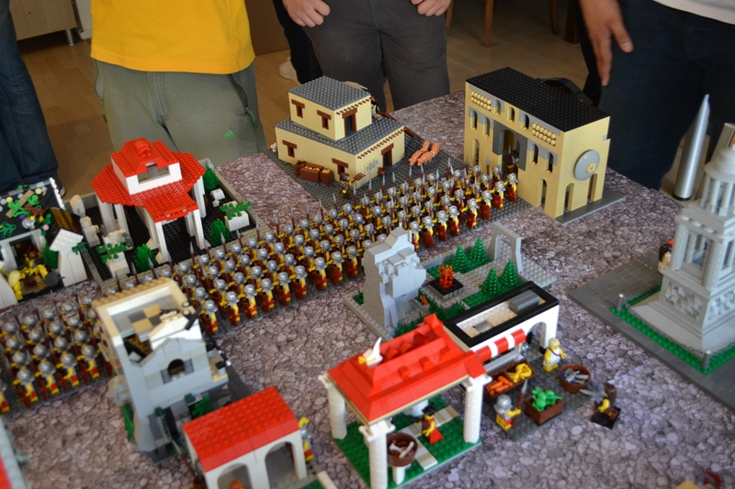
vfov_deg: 36.9
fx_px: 735
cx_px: 368
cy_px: 244
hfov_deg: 53.1
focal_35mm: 36
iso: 400
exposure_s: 1/40
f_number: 4
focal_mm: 24
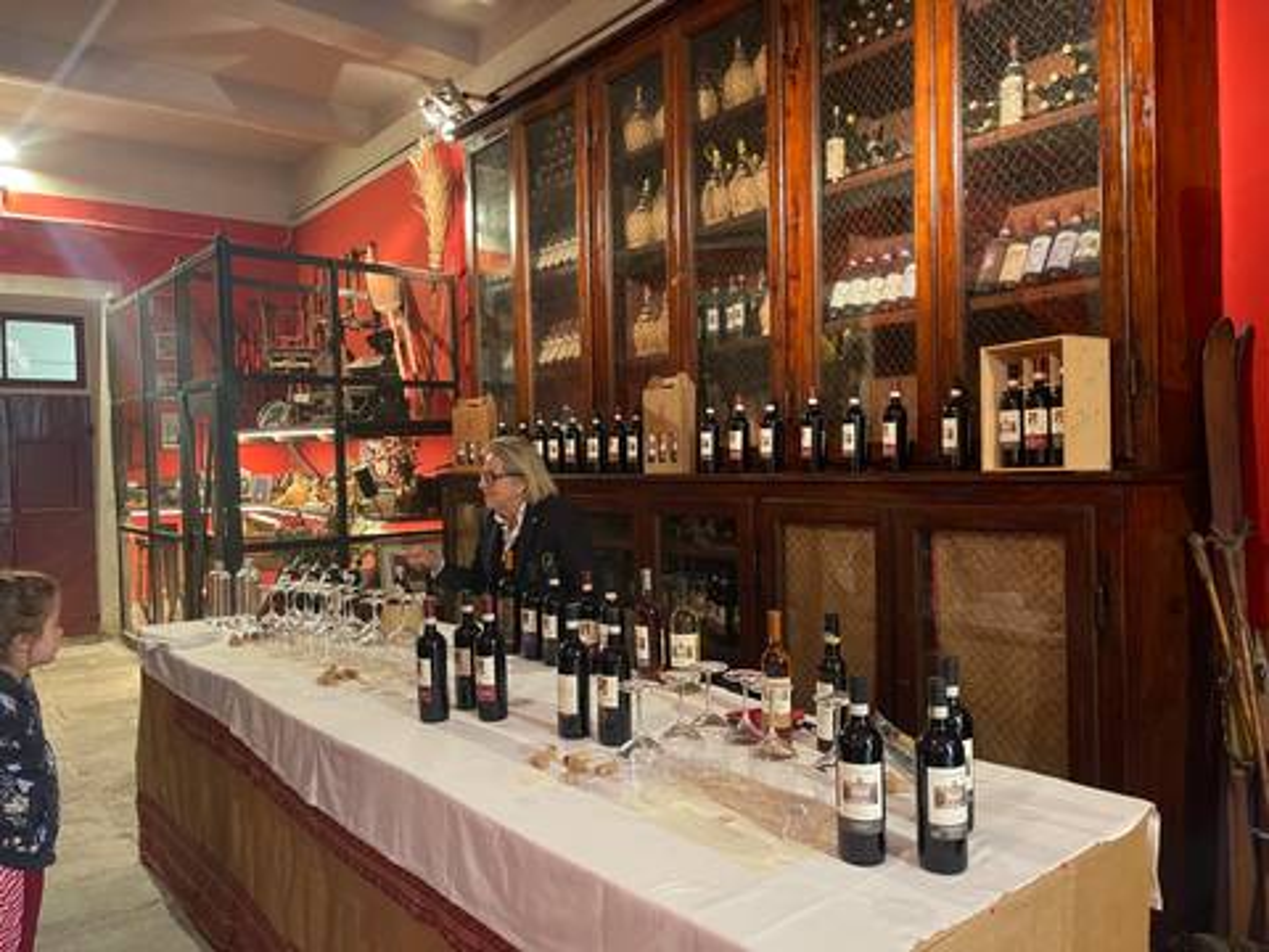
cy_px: 476
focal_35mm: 25
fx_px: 916
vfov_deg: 54.9
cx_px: 634
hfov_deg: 69.4
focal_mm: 5.1
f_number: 1.6
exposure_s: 1/25
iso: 500
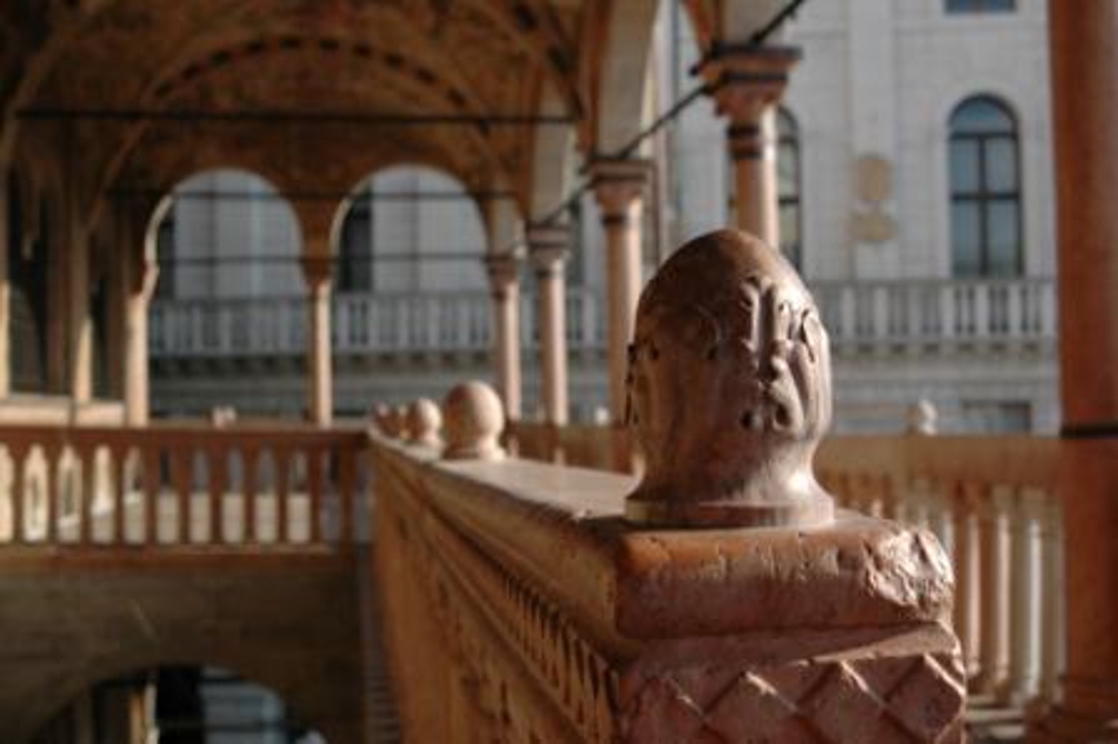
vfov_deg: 31.8
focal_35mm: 42
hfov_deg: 46.4
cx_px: 559
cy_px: 372
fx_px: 1303
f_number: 3.5
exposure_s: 1/1250
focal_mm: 28
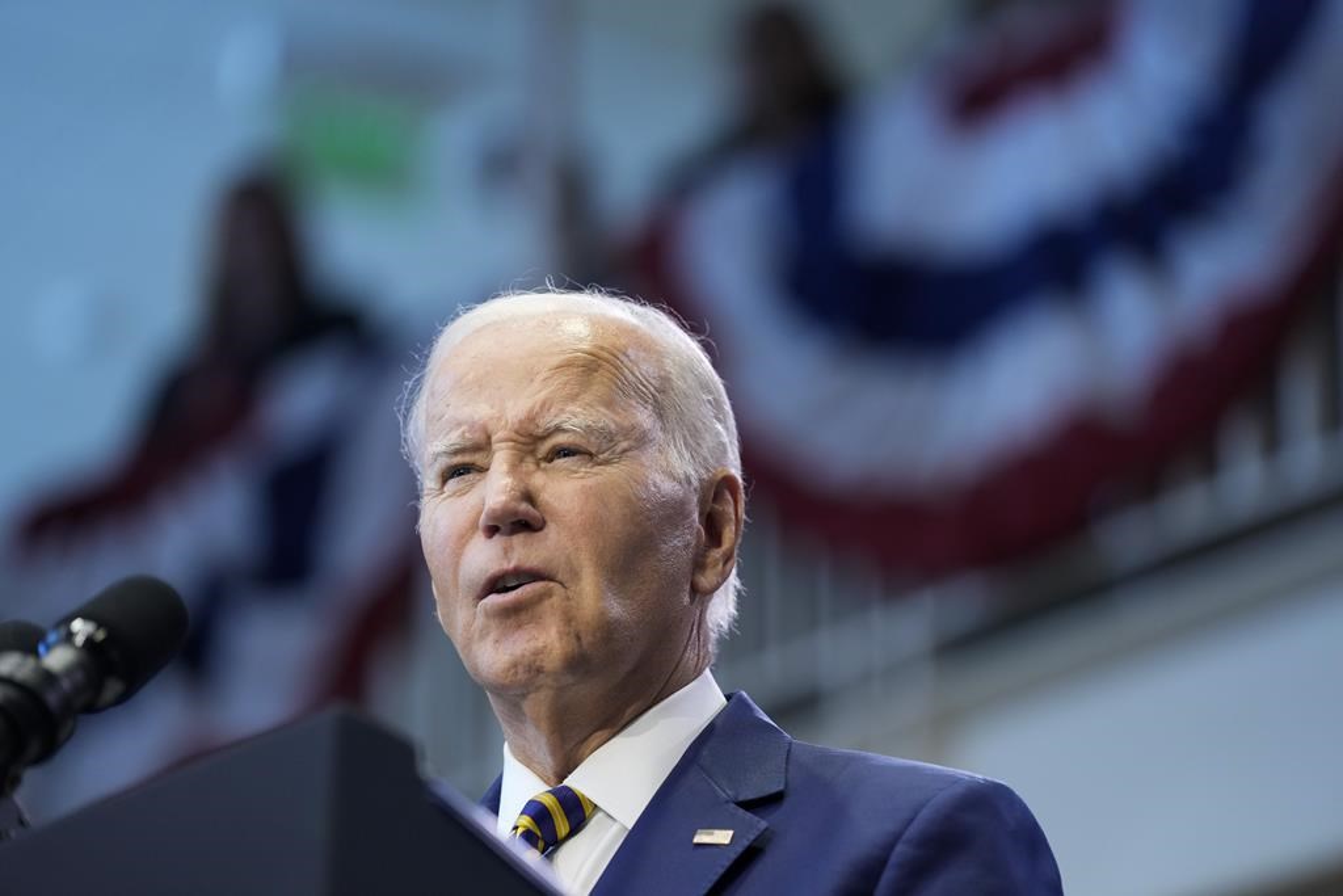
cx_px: 672
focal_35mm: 194
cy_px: 448
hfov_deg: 10.6
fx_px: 7238
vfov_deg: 7.1
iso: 2000
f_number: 3.2
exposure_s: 1/250
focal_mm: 194
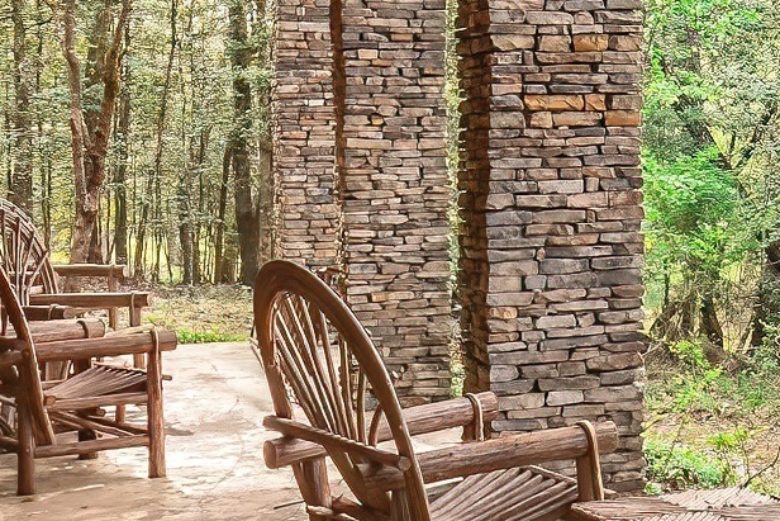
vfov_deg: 18.7
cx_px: 856
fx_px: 1582
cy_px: 202
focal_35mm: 73
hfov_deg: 25.7
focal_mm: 10
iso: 160
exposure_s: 1/640
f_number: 6.3
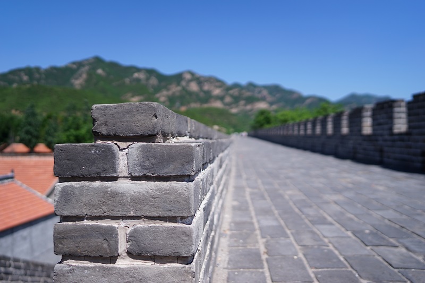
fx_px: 413
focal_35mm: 35
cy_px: 142
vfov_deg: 37.8
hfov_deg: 54.4
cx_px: 212
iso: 100
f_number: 2
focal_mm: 35
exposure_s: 1/4000
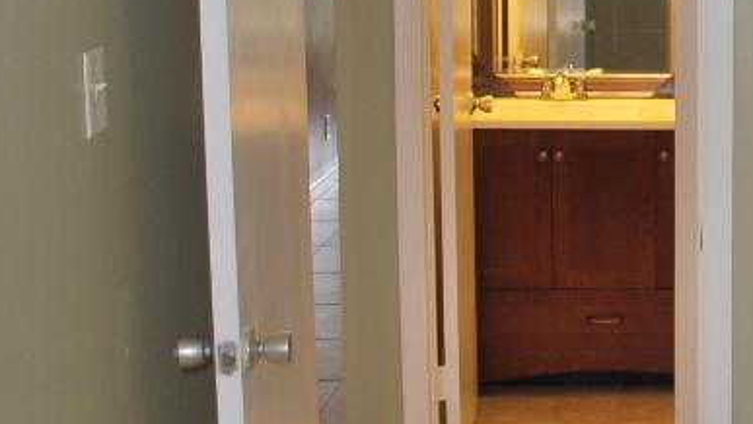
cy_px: 99
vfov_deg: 14.3
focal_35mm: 84
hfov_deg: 23.0
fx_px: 1678
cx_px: 933
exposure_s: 1/60
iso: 200
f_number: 3.5
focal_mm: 18
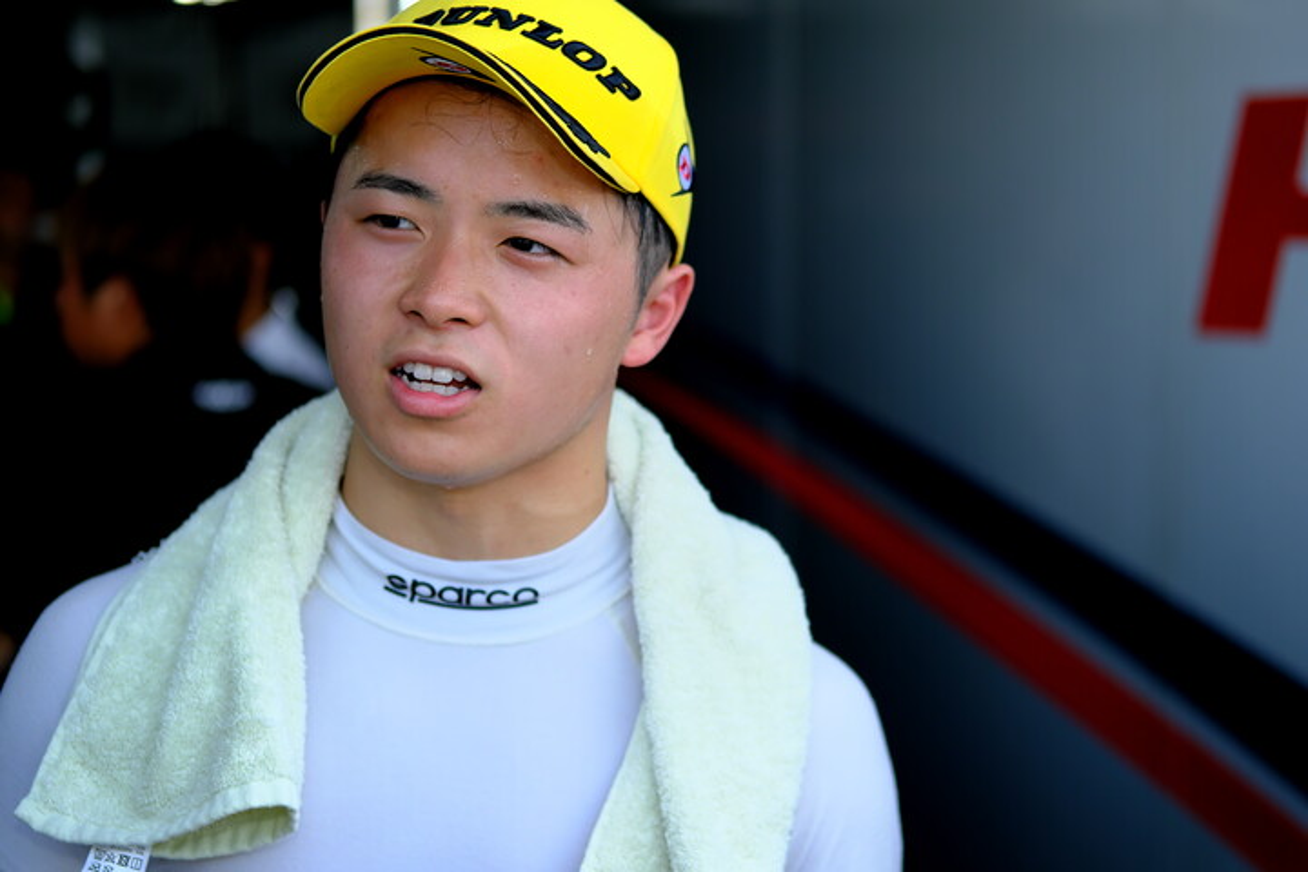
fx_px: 2725
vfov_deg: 18.2
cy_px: 436
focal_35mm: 75
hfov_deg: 27.0
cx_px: 654
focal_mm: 50
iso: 320
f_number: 2
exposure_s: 1/1900
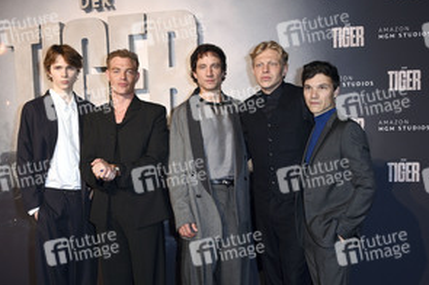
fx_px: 583
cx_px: 188
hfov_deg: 40.3
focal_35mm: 49
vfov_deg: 27.1
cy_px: 212
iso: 640
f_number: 5.6
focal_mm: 32
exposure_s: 1/200
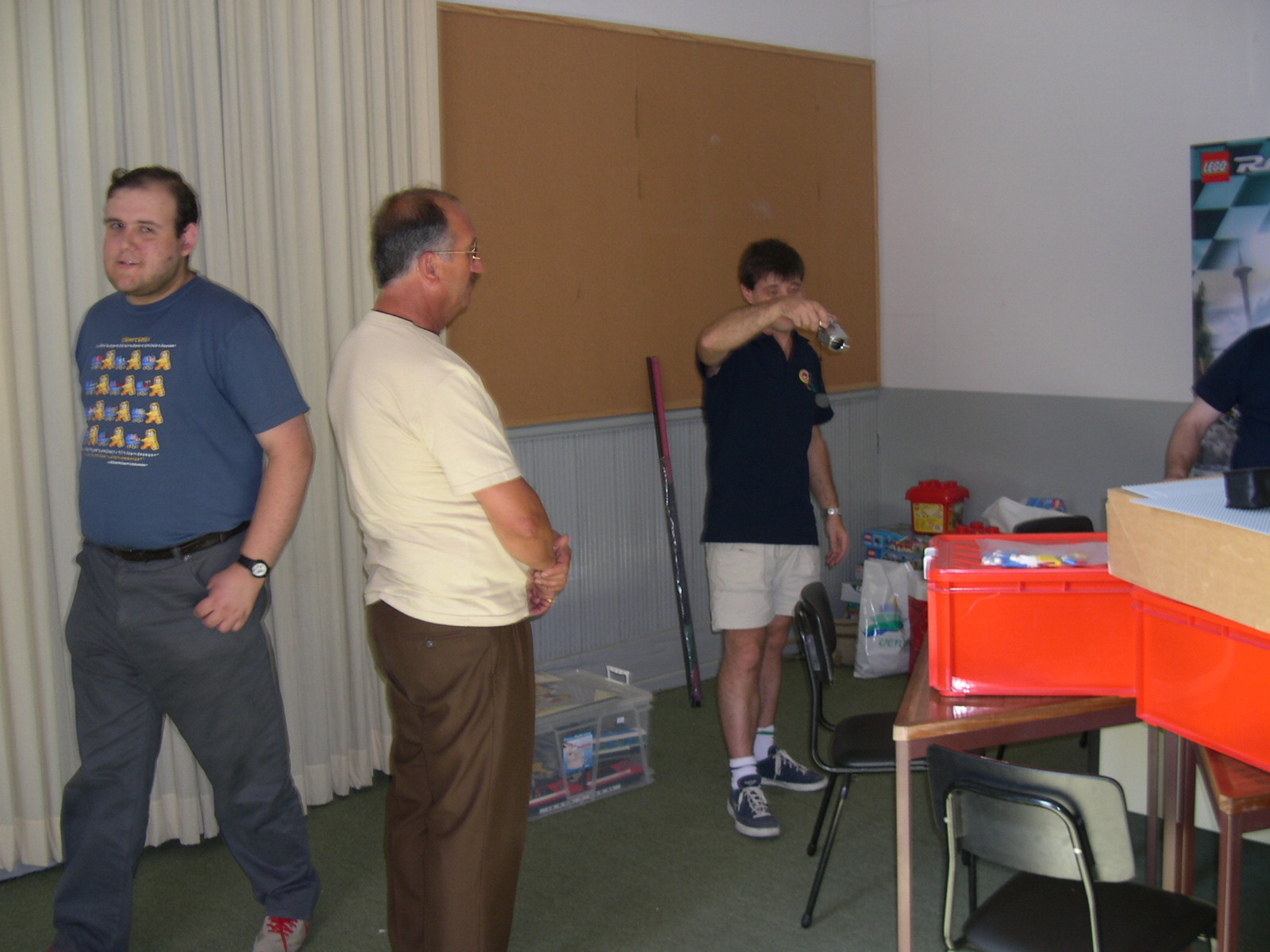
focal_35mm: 38
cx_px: 635
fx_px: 1394
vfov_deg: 37.7
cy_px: 476
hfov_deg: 49.0
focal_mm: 8
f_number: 2.8
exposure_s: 1/30
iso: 100
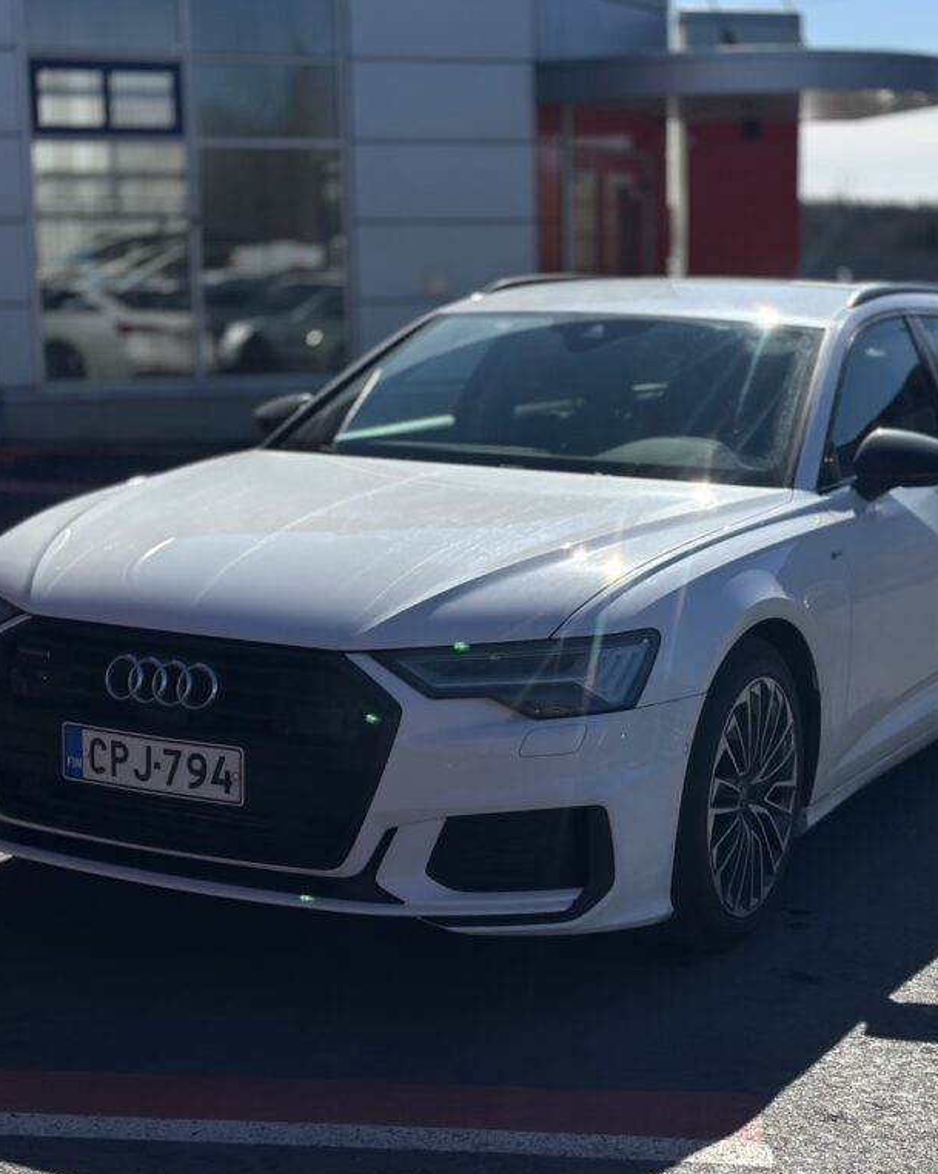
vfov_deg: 30.0
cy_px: 589
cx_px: 534
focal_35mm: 63
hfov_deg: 24.2
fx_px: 2188
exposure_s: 1/15873
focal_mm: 6.86
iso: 100
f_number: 1.78
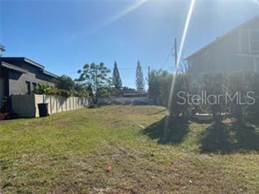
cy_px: 97
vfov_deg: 53.1
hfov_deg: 67.3
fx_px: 195
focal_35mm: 26
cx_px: 130
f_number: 1.8
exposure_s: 1/5747
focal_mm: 4.25
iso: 32
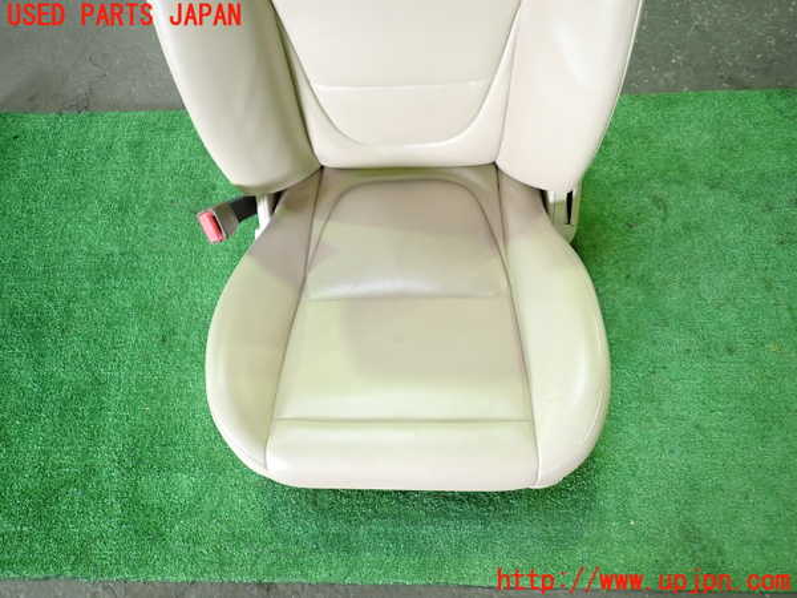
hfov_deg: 69.4
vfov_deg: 54.9
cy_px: 299
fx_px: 576
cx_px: 398
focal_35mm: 25
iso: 250
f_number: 2
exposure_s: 1/30
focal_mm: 4.5
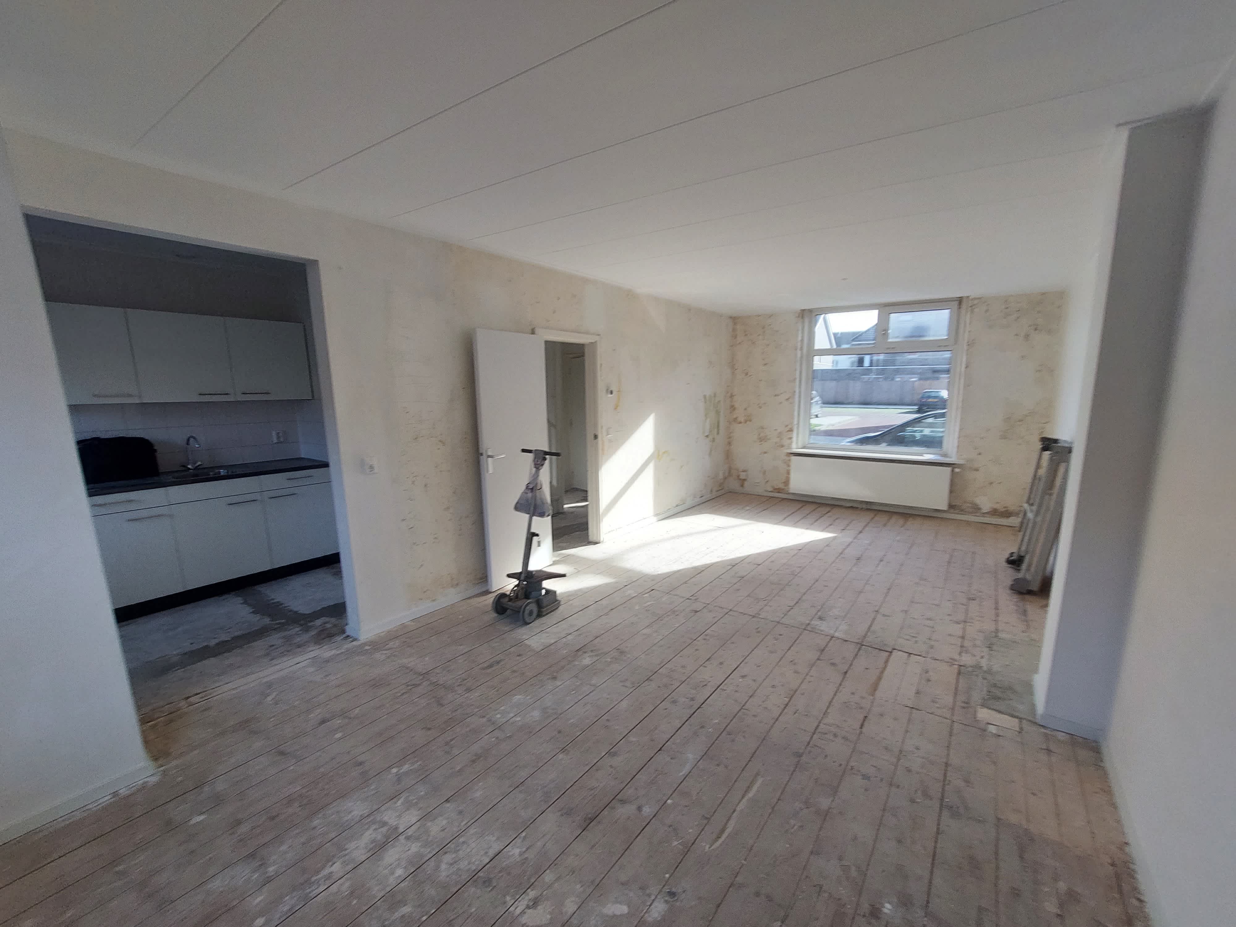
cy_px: 464
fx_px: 464
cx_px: 618
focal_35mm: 13
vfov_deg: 89.9
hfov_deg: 106.2
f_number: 2.2
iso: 50
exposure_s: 1/207
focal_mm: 1.7
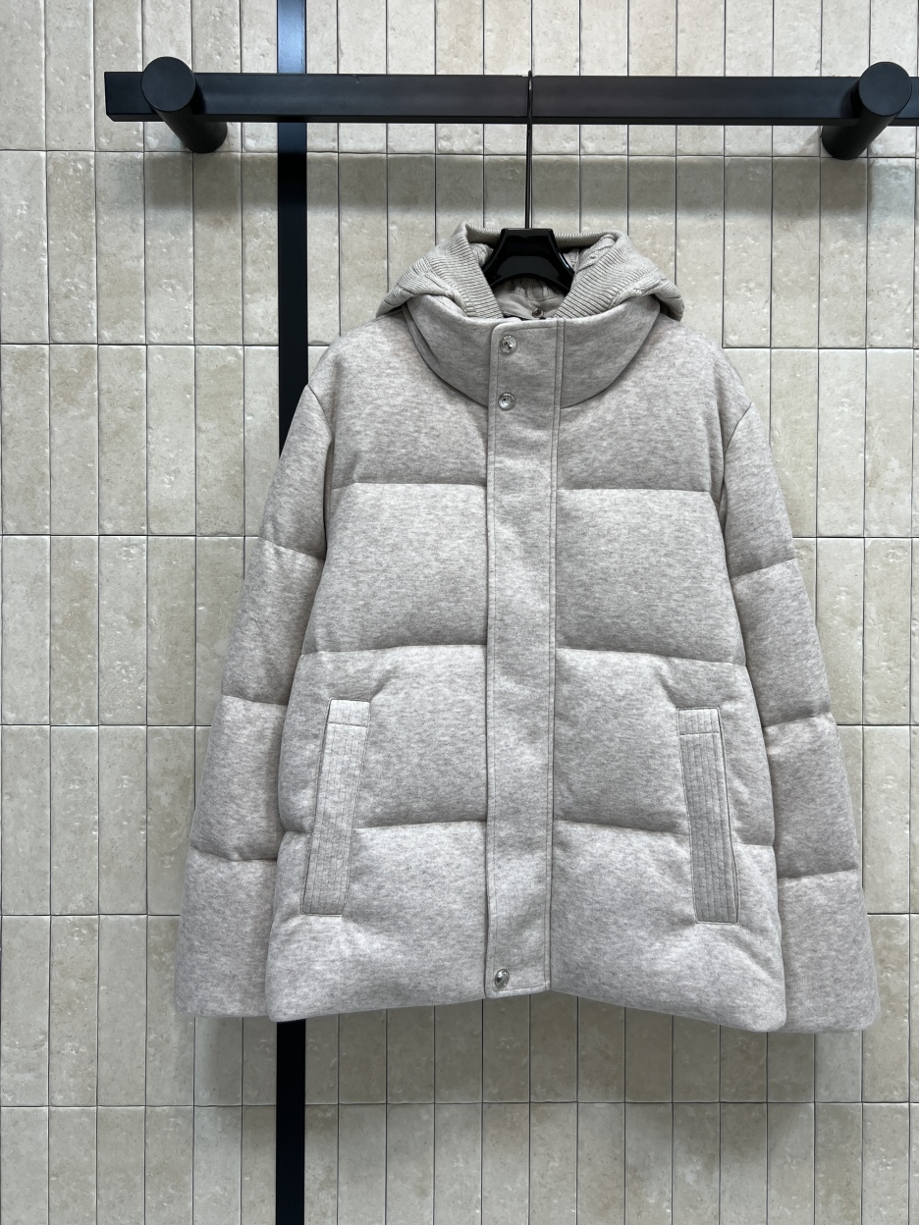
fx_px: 1062
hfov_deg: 46.7
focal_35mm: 30
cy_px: 565
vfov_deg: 59.9
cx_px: 520
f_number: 1.5
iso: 32
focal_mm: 5.7
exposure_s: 1/142
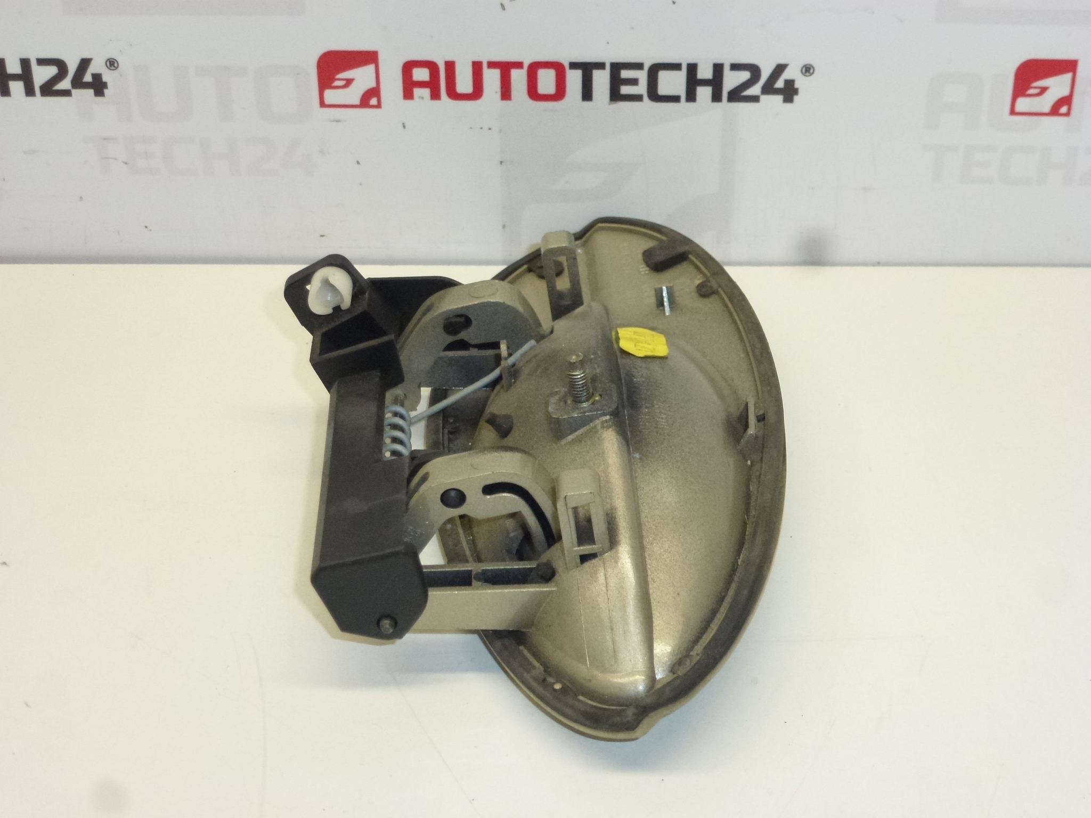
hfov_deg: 33.8
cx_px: 546
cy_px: 409
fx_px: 1796
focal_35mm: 57
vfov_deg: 25.7
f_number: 4.4
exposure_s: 1/200
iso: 400
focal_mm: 10.1
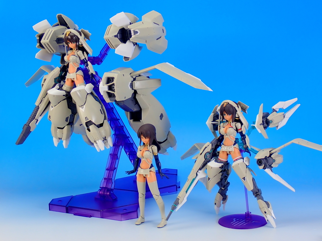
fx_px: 577
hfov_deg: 31.2
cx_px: 161
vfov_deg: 23.7
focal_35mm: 62
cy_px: 120
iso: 100
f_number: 14
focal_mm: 11.09
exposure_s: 1
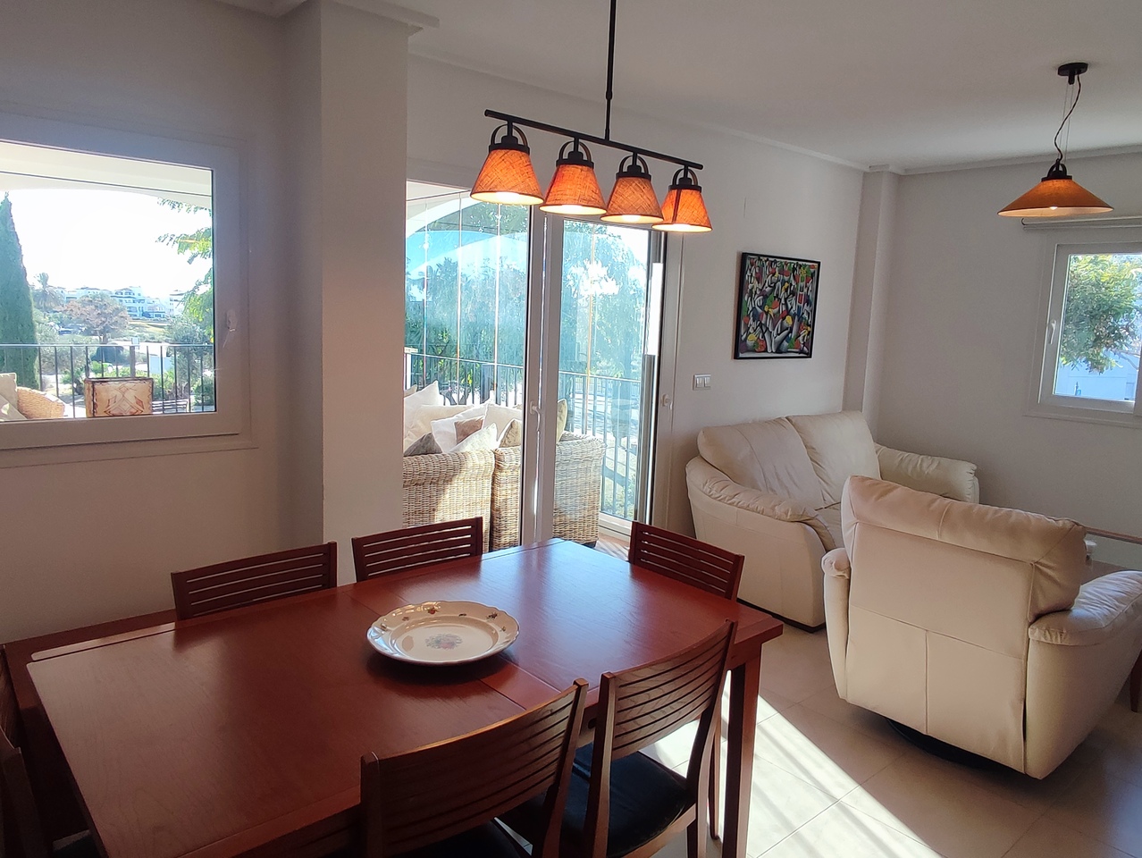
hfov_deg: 94.5
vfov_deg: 78.2
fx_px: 528
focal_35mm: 16
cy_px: 429
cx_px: 571
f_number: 2.2
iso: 50
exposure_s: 1/190
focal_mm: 1.65
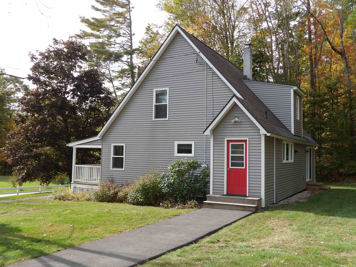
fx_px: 339
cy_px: 134
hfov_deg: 55.4
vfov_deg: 42.9
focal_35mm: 33
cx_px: 178
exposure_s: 1/279
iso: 100
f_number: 3.6
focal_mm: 5.9
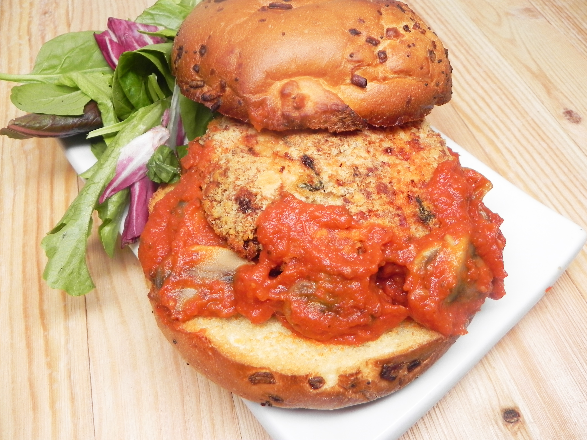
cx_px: 294
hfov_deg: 61.7
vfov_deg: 48.2
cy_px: 220
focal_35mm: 29
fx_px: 492
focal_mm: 5.2
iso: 160
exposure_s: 1/37
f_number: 2.8
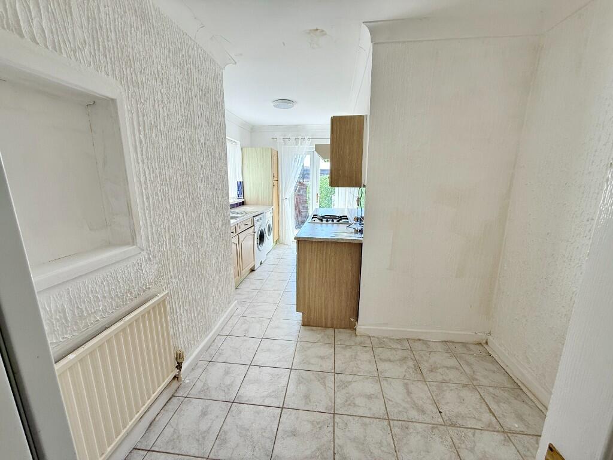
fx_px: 248
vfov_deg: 85.7
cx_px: 306
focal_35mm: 14
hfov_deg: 102.1
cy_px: 230
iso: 64
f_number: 2.2
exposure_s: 1/99
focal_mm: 2.22
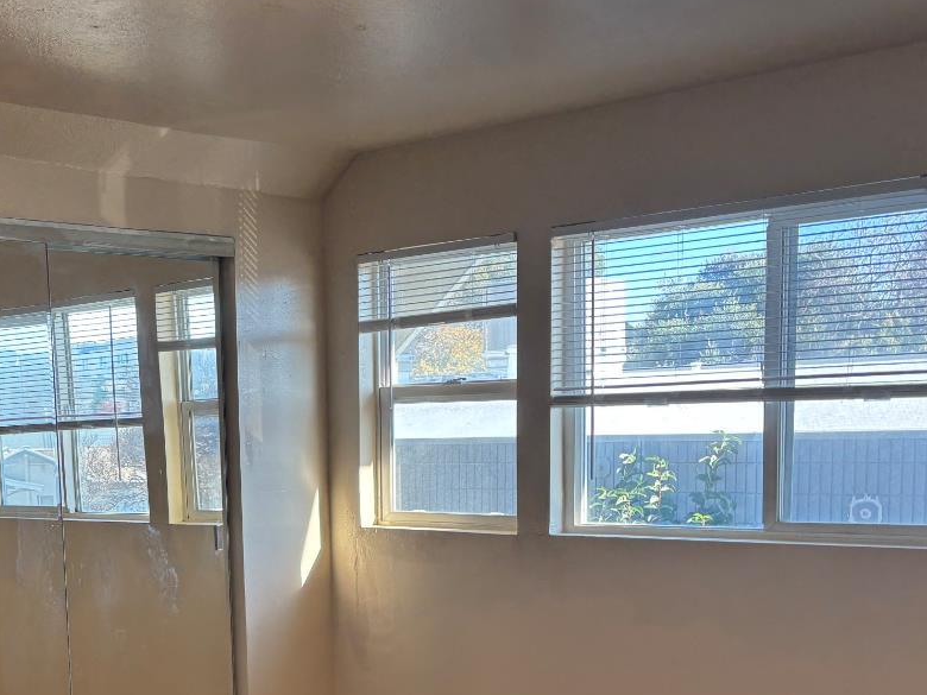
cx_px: 146
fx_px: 1339
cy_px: 582
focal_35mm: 50
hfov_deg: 36.5
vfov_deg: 28.3
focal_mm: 5.96
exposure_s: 1/143
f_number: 1.6
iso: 64
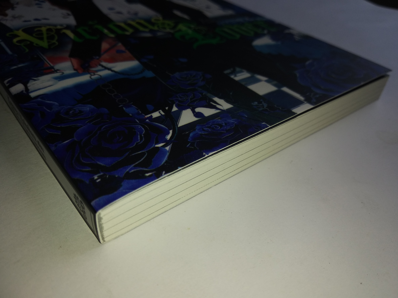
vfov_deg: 53.1
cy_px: 149
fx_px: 299
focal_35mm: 26
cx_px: 199
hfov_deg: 67.3
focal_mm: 3.81
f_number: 2.2
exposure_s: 1/294
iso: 100
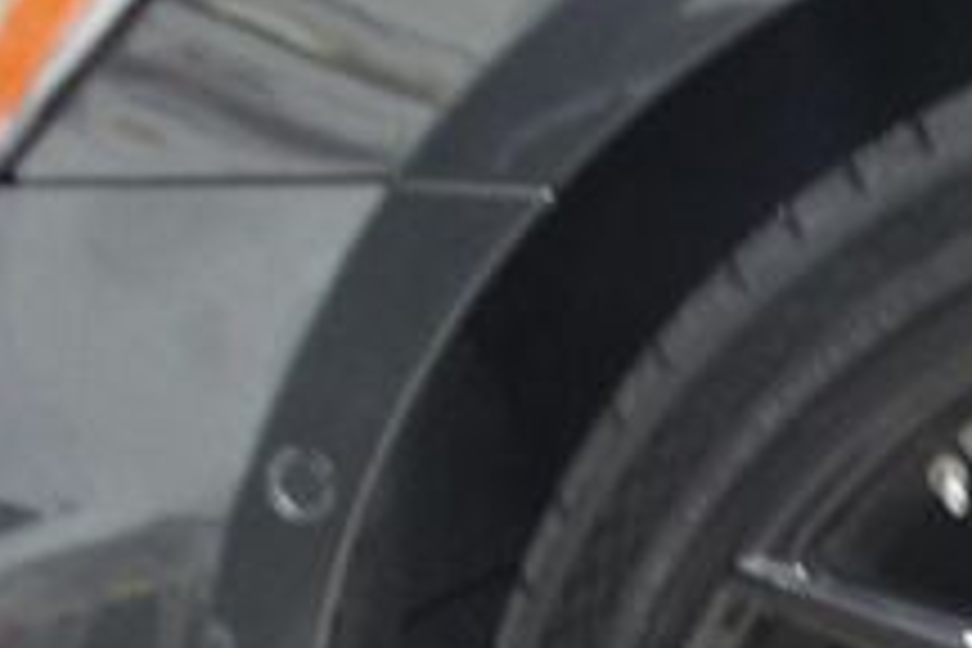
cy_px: 765
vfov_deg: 16.4
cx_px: 1390
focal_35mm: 80
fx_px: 2160
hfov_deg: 21.8
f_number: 3.5
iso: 1600
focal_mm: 18
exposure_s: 1/30
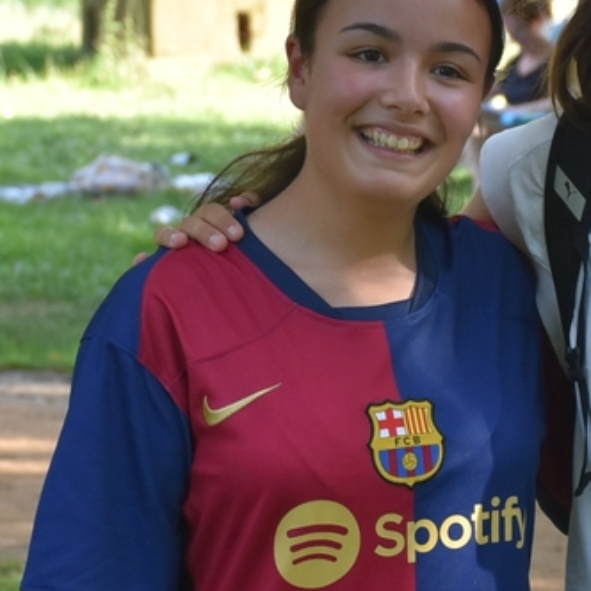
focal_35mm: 276
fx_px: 5331
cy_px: 454
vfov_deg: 6.3
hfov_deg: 6.3
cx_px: 593
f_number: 6.3
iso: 400
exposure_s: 1/160
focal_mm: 60
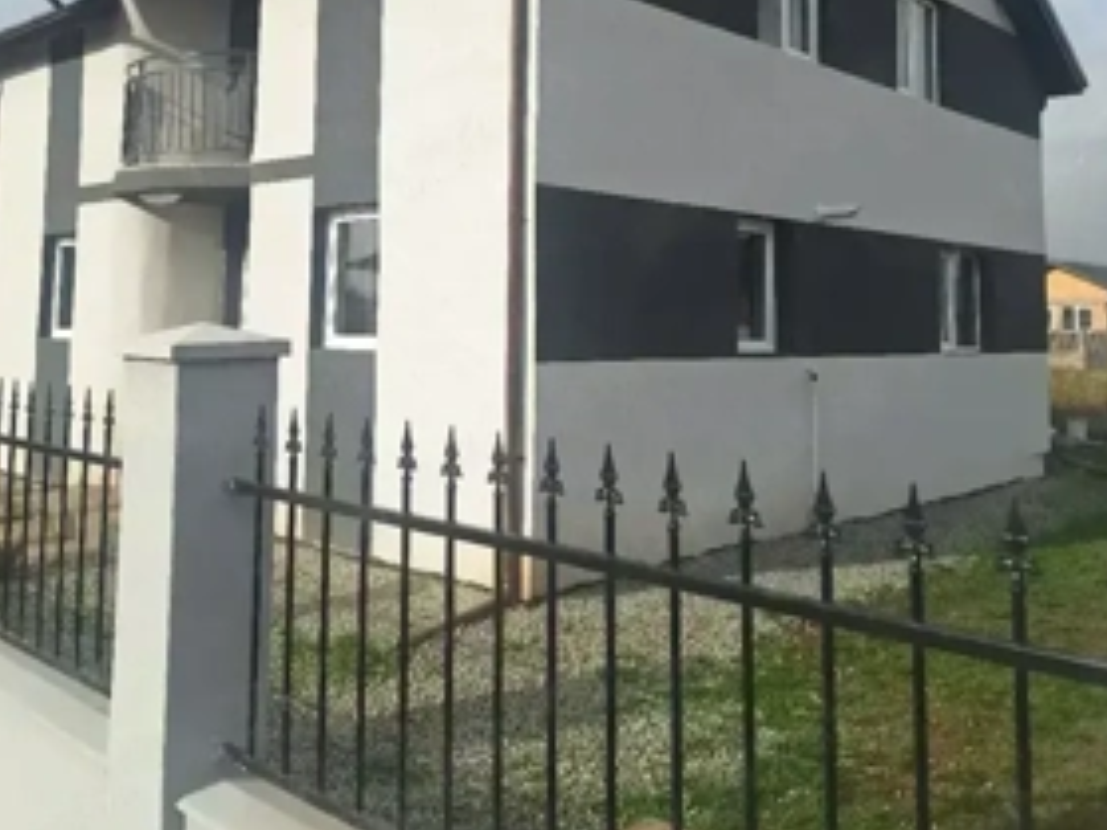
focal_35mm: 33
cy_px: 203
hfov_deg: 55.4
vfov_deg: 41.6
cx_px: 528
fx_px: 1055
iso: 40
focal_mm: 5.54
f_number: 1.8
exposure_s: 1/2500
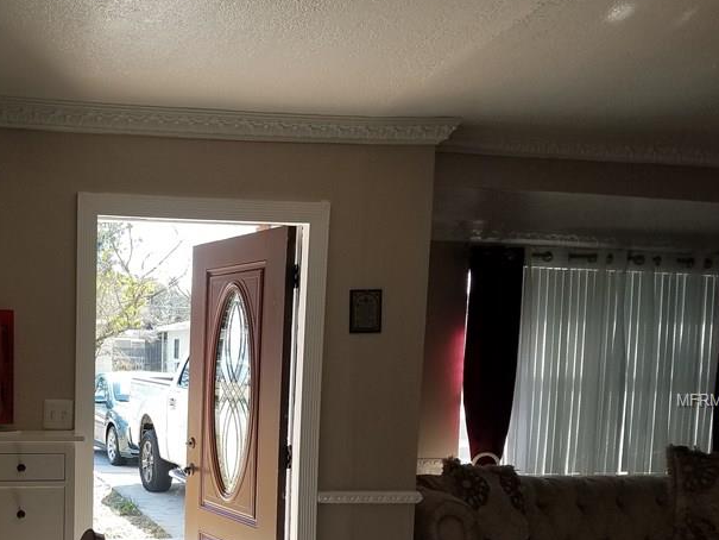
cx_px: 140
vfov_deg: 32.3
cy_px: 401
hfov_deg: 41.1
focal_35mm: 44
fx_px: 914
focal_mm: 4.2
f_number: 1.7
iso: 40
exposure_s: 1/246
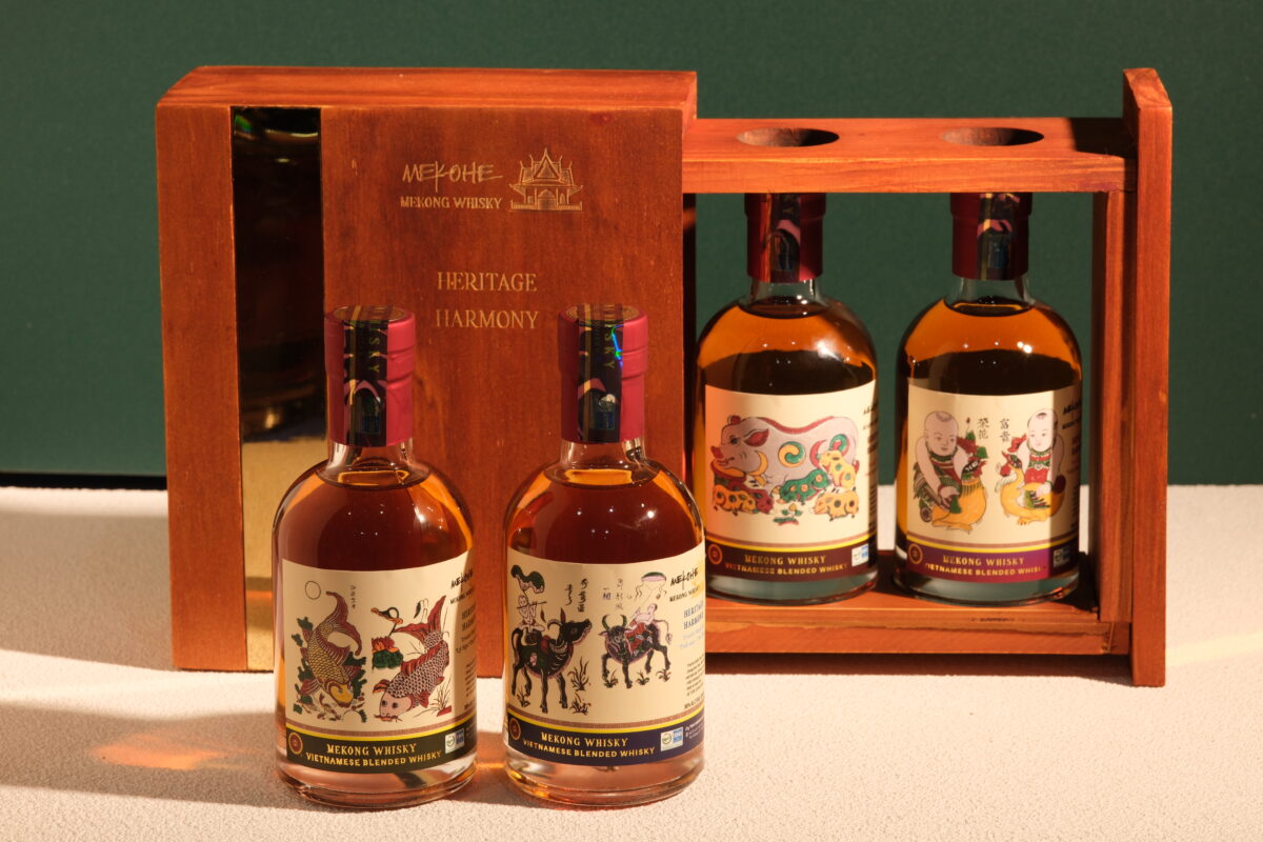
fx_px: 3964
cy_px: 421
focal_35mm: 113
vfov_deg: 12.1
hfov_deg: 18.1
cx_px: 632
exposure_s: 1/13
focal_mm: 75
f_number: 10
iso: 320
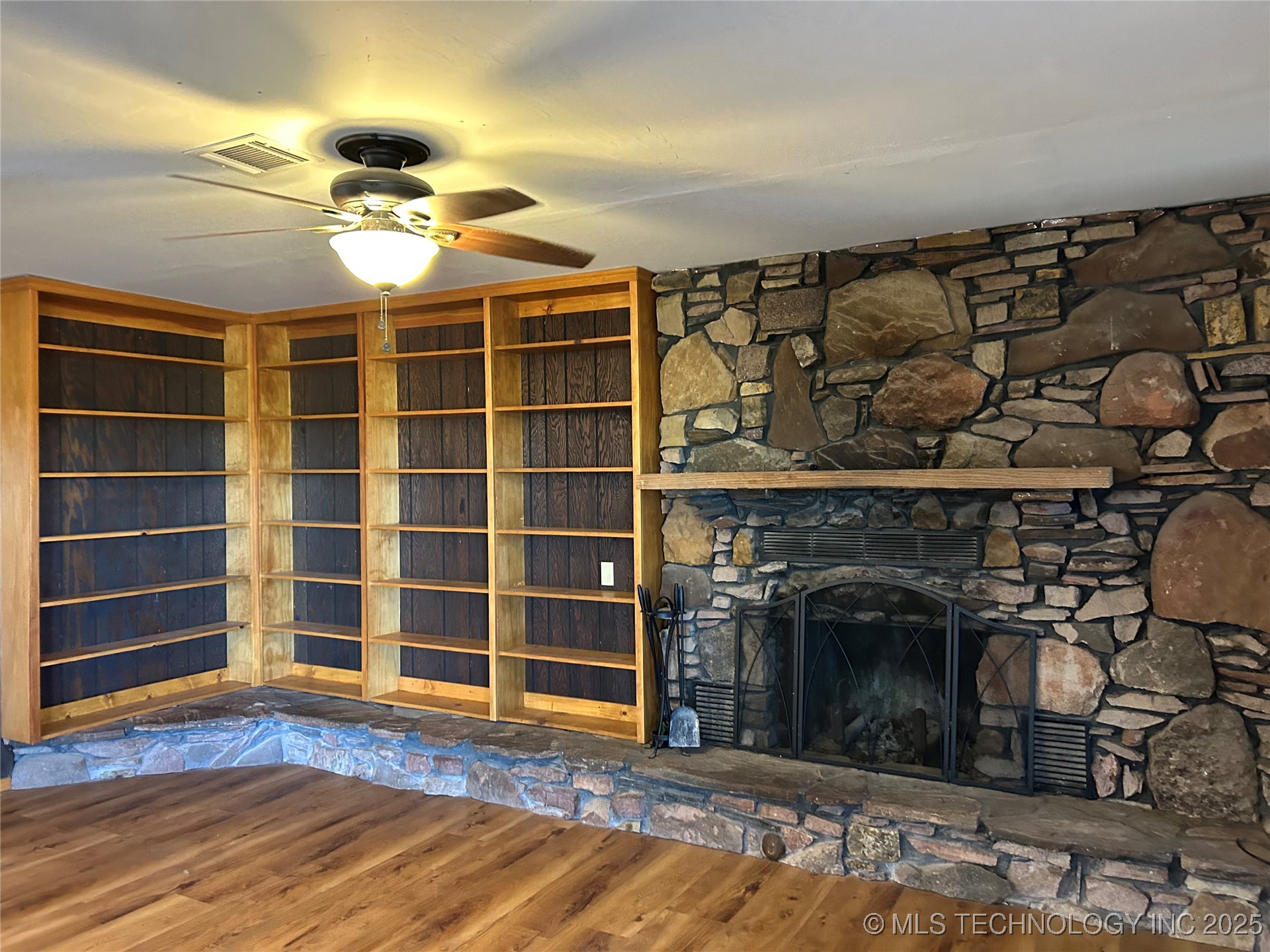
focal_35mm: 26
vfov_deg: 53.1
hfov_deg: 67.3
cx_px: 635
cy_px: 476
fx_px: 954
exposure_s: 1/40
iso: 500
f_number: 1.5
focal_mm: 5.7
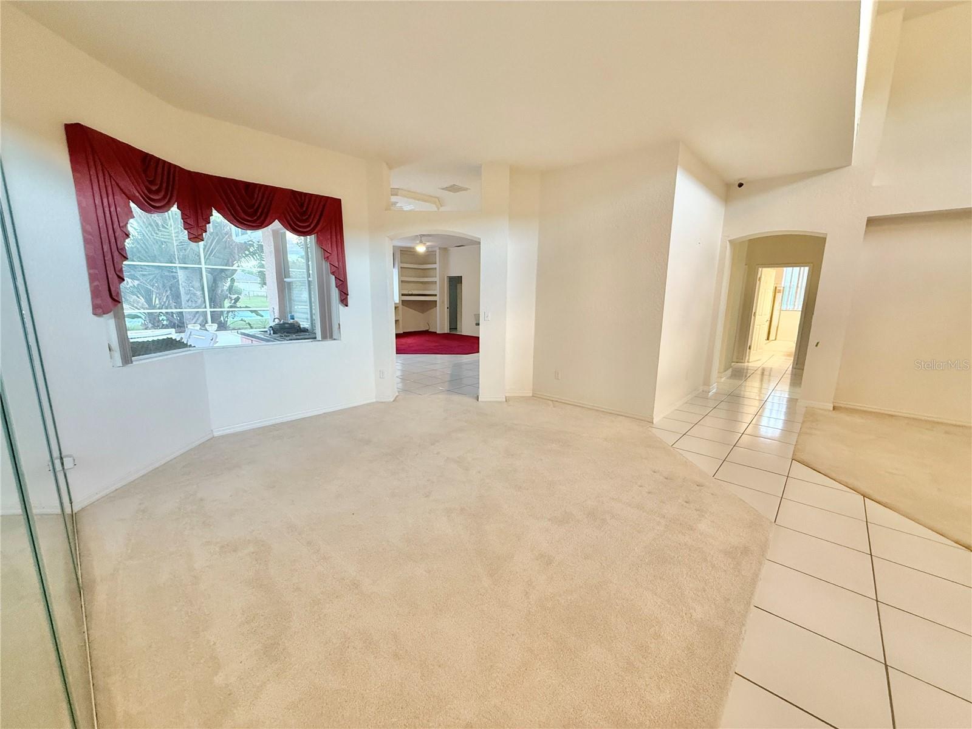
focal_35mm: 14
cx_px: 486
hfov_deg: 102.1
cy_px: 364
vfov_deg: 85.7
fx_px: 393
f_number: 2.2
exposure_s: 1/60
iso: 250
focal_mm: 2.22
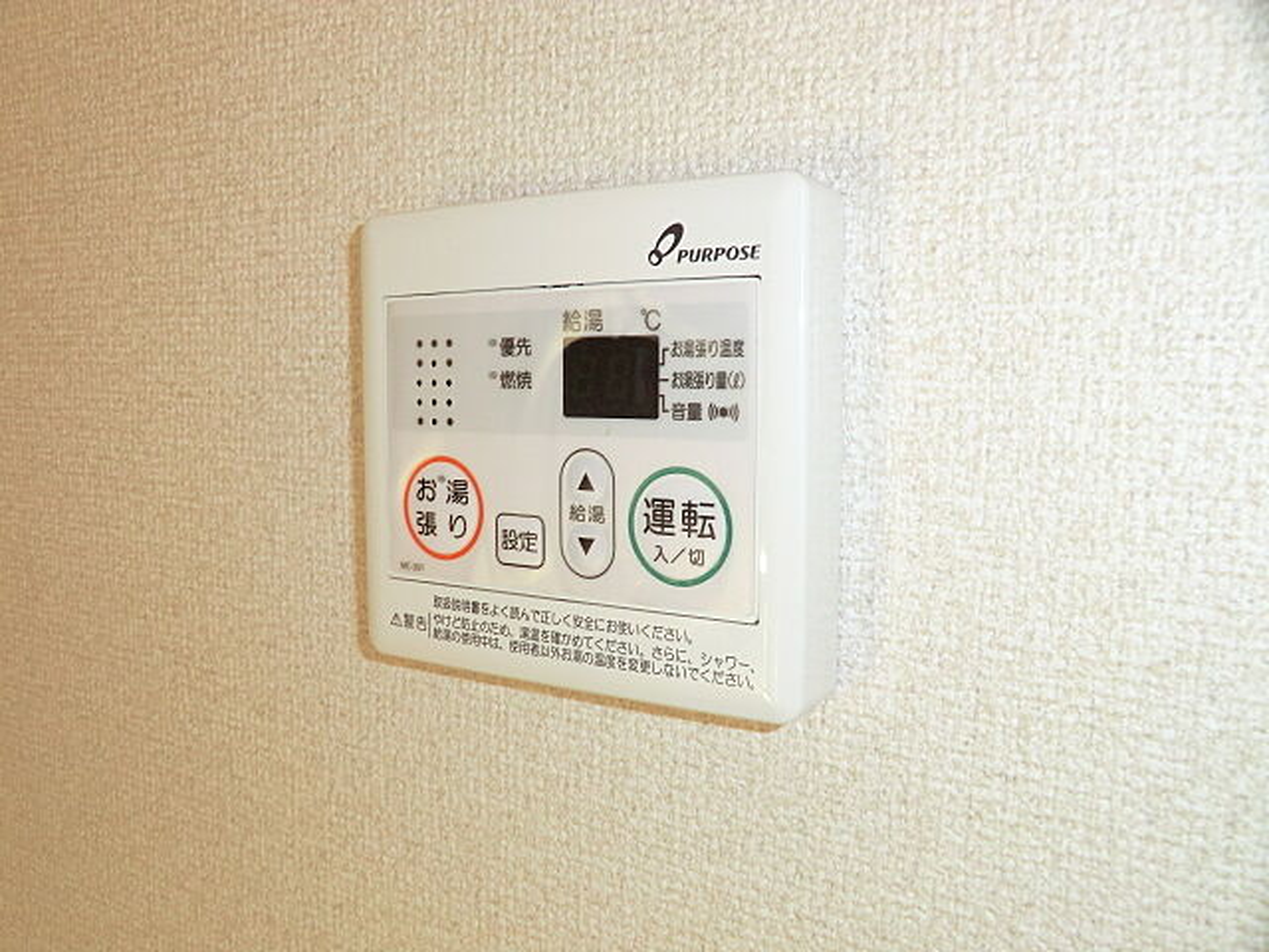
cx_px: 634
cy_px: 476
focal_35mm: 29
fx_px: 1063
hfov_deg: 61.7
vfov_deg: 48.2
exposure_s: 1/30
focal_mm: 5.2
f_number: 3.5
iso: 250
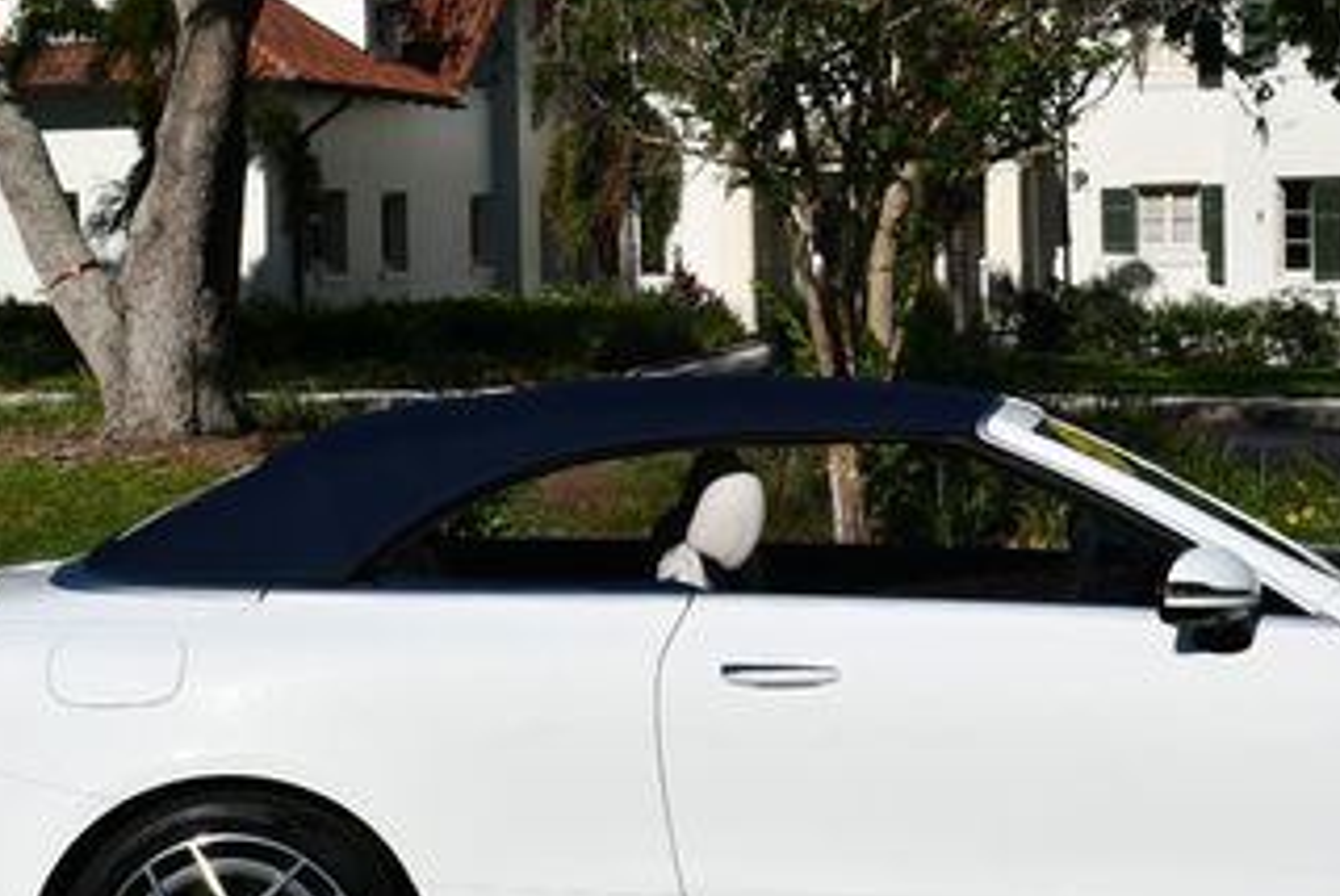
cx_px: 909
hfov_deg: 21.1
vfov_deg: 14.3
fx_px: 3576
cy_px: 440
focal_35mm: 96
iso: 100
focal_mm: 24
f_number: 10
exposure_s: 1/400
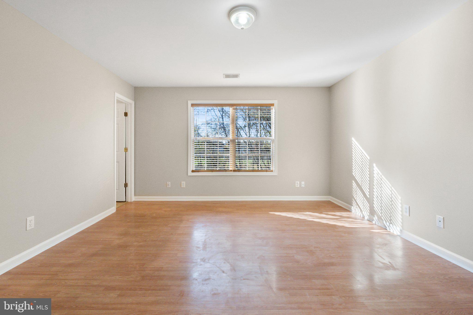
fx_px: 197
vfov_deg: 77.3
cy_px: 158
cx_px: 236
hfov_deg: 100.4
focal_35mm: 15
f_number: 8
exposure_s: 1/20
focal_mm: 10
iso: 640
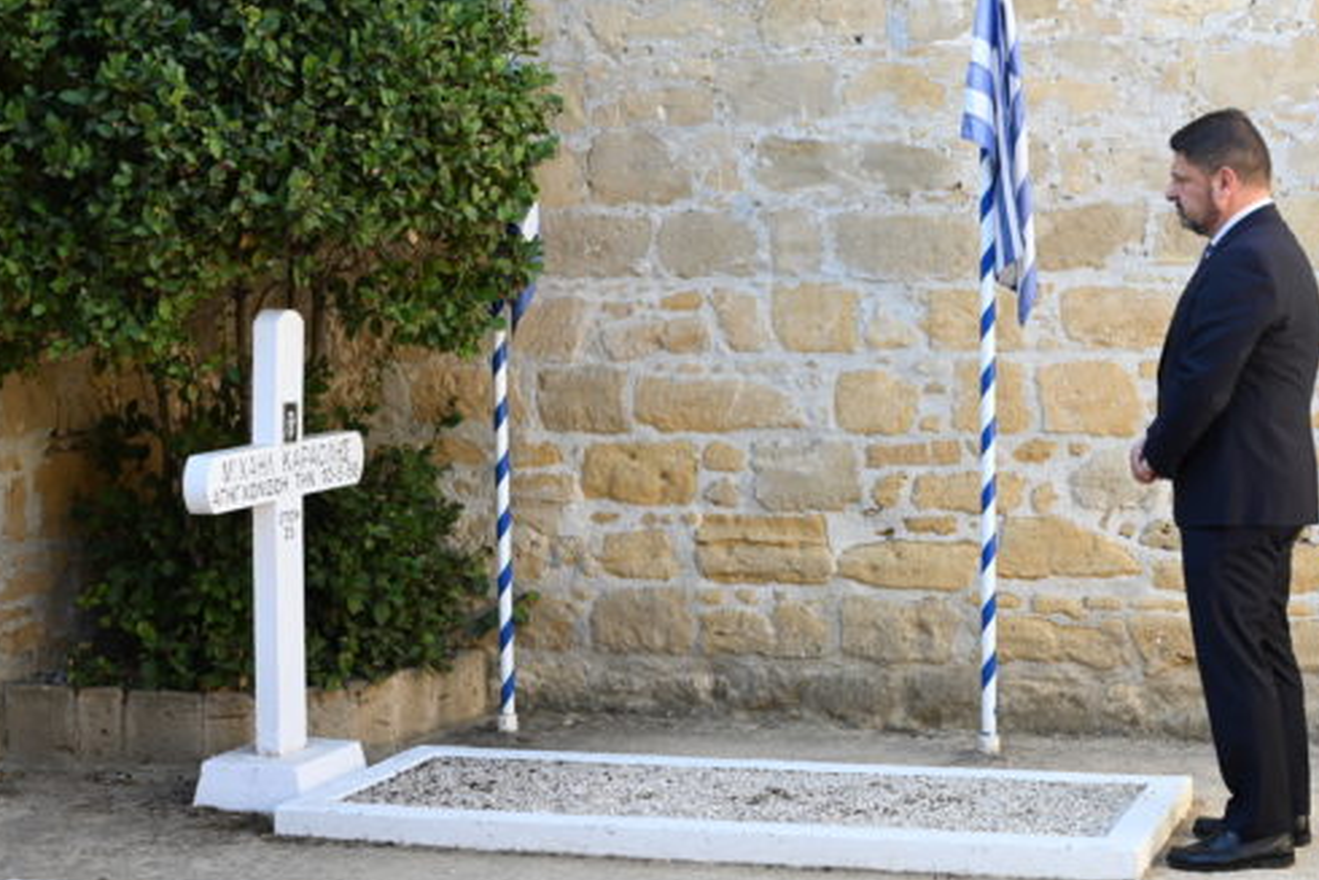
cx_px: 813
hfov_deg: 31.8
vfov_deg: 21.6
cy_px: 487
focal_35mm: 63
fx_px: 2309
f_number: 4
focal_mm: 50
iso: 250
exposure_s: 1/250
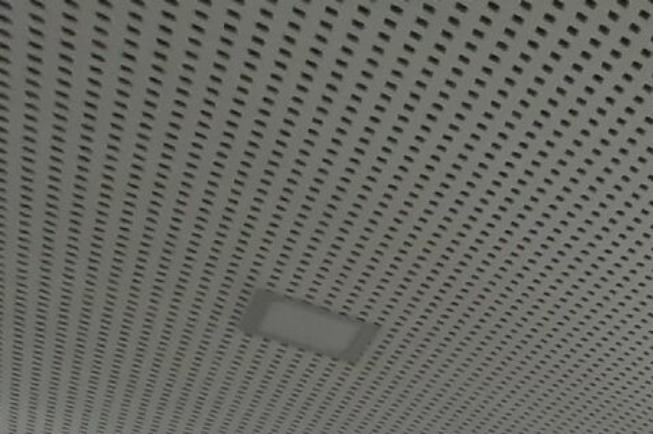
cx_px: 1044
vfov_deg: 16.3
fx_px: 979
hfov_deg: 25.1
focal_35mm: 54
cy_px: 955
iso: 64
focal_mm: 2.2
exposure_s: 1/120
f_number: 2.2
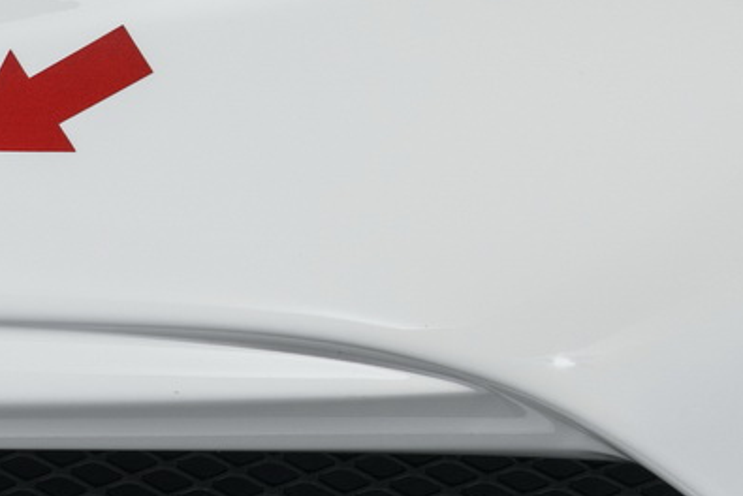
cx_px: 651
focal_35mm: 413
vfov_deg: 3.3
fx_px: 8530
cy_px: -57
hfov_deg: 5.0
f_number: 9
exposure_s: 1
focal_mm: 85
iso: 100
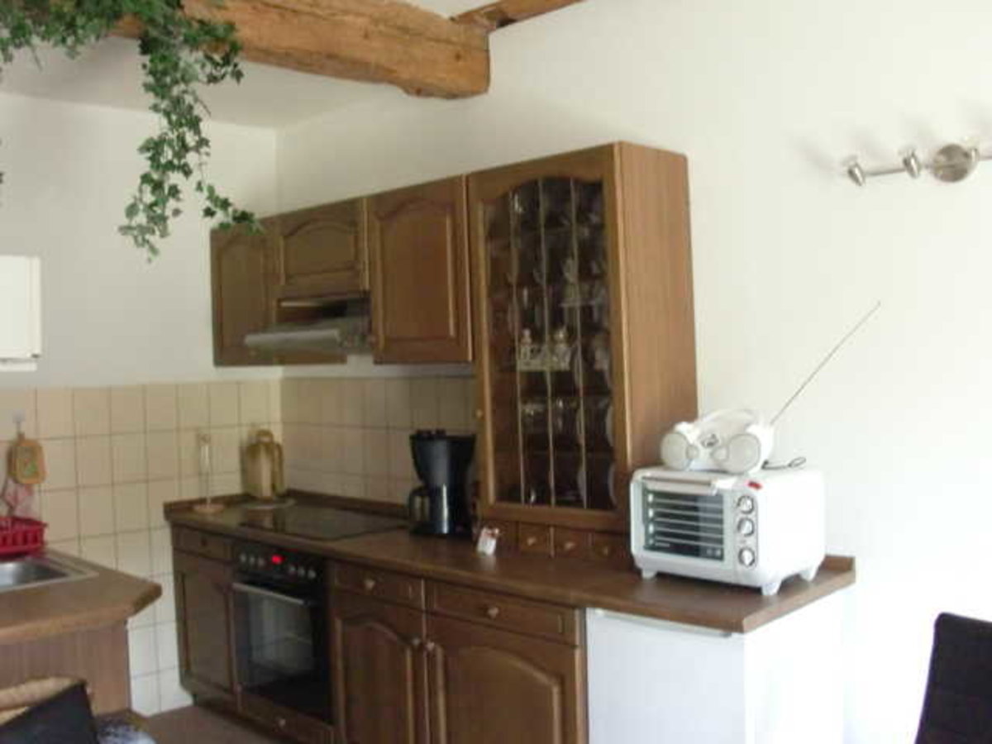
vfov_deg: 39.7
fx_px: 1032
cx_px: 496
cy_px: 372
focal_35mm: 36
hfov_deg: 51.4
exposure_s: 1/60
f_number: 2.8
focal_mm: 6.3
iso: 800
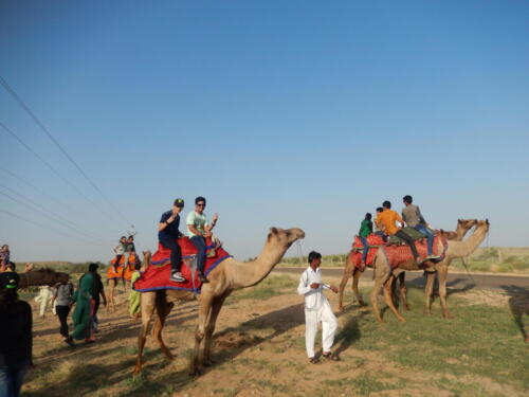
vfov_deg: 54.9
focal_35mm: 25
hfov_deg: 69.4
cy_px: 198
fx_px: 382
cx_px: 264
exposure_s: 1/400
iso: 125
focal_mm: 4.5
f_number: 6.8
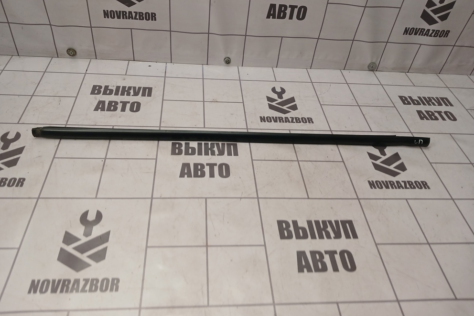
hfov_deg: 63.7
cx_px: 236
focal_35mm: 29
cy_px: 137
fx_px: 382
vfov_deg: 44.8
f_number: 1.8
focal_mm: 4
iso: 100
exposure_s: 1/50
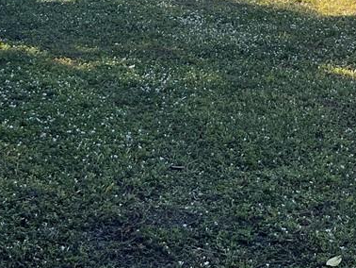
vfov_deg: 13.1
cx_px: 218
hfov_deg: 17.9
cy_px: -63
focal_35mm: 110
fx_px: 1132
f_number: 1.6
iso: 50
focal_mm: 5.1
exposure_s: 1/1695
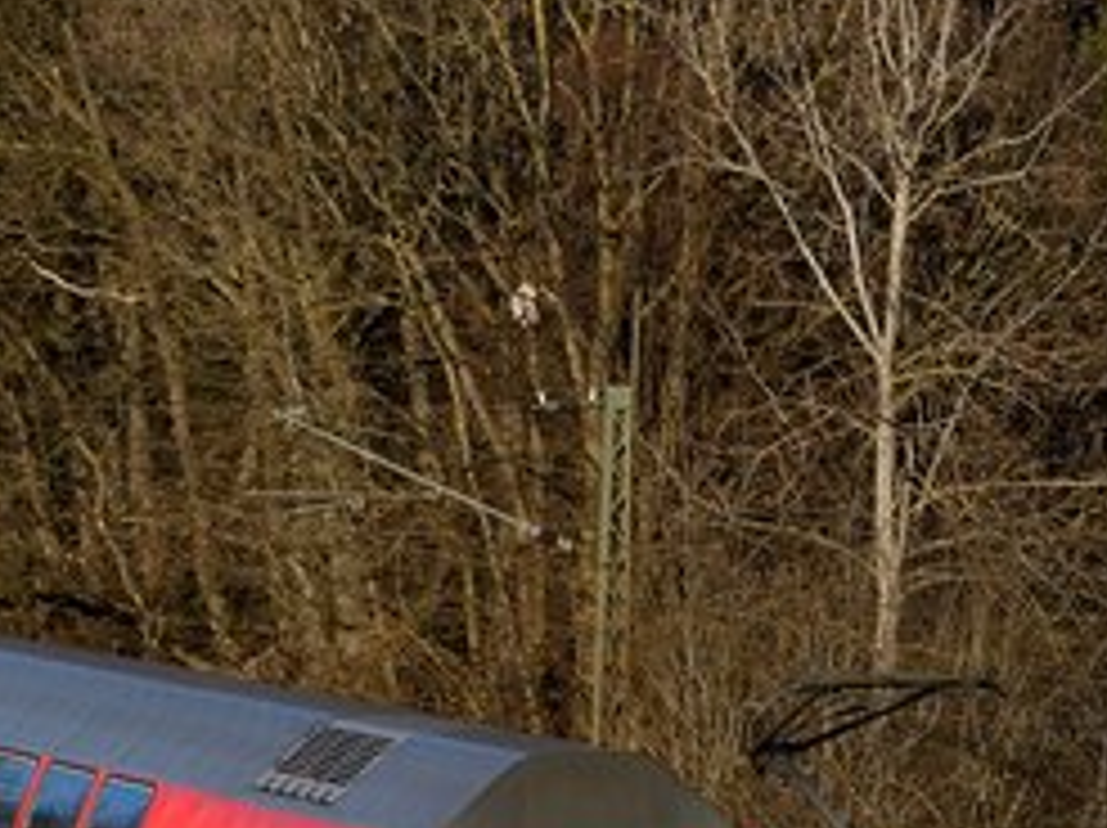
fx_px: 8243
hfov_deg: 7.7
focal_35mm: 258
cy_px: 738
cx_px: 166
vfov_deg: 5.7
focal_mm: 55
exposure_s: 1/1600
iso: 200
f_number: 5
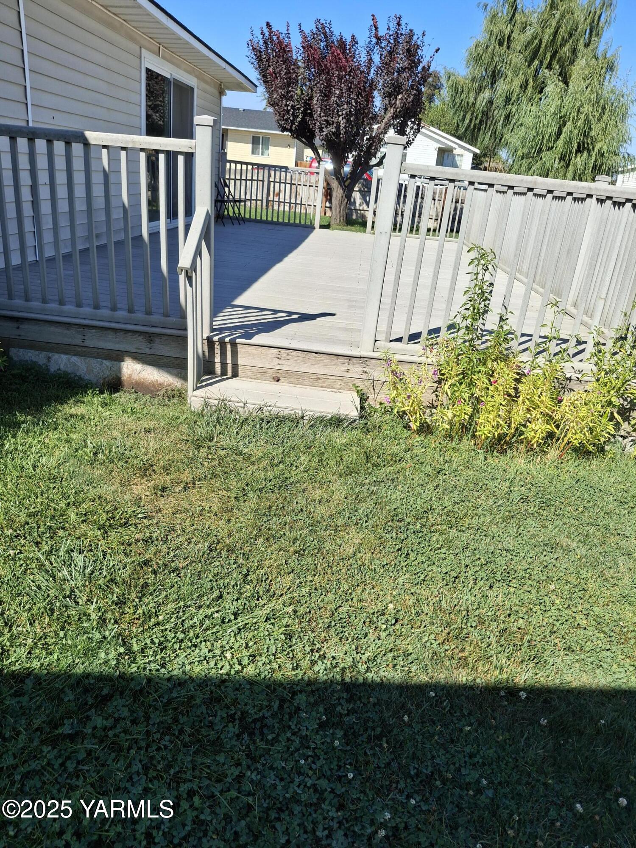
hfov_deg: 54.9
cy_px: 424
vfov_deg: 69.4
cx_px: 318
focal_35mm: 25
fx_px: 612
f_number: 1.8
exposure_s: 1/1536
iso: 32
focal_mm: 4.69
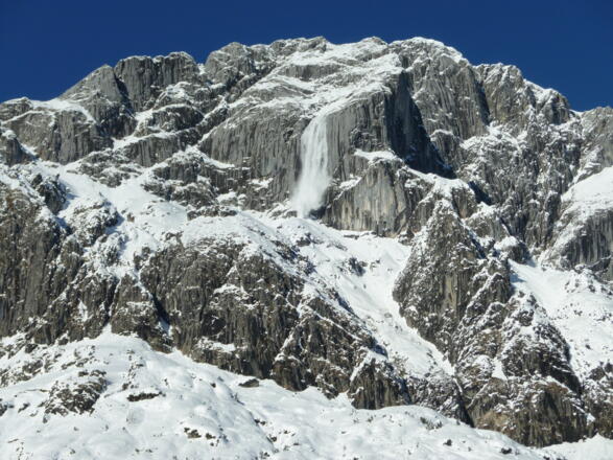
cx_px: 306
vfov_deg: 17.2
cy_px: 230
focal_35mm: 86
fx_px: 1523
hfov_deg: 22.8
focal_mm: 15.4
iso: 80
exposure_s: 1/800
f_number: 5.1
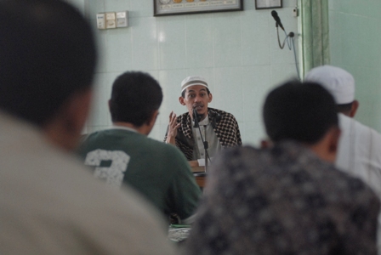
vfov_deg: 11.5
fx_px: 1272
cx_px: 190
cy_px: 128
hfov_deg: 17.0
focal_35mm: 120
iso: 800
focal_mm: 80
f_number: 2.8
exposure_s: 1/40
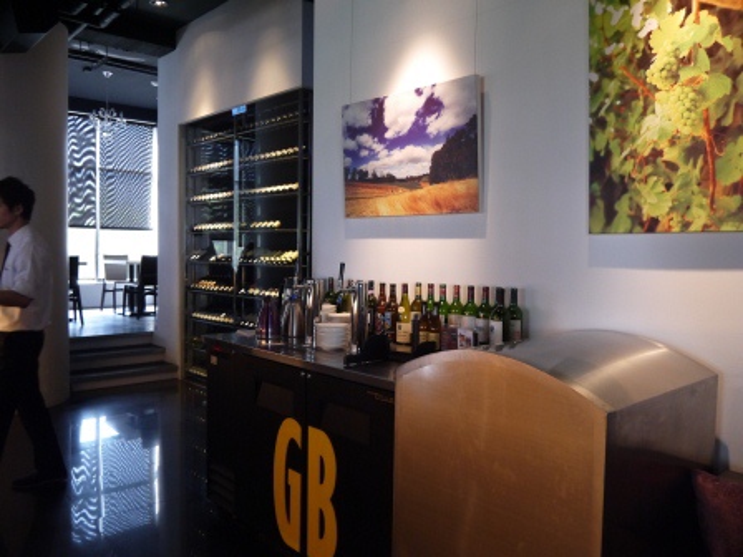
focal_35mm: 28
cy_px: 278
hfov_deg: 63.4
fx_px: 601
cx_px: 372
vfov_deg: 49.7
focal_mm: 14
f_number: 3.5
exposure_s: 1/60
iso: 800
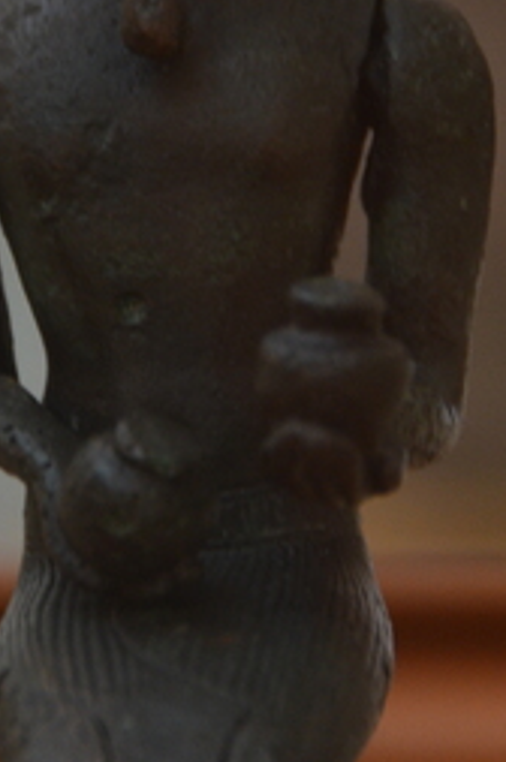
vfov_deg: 3.1
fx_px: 14142
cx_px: 163
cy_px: 81
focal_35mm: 669
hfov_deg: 2.0
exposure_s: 1/25
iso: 1000
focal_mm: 170
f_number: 5.6
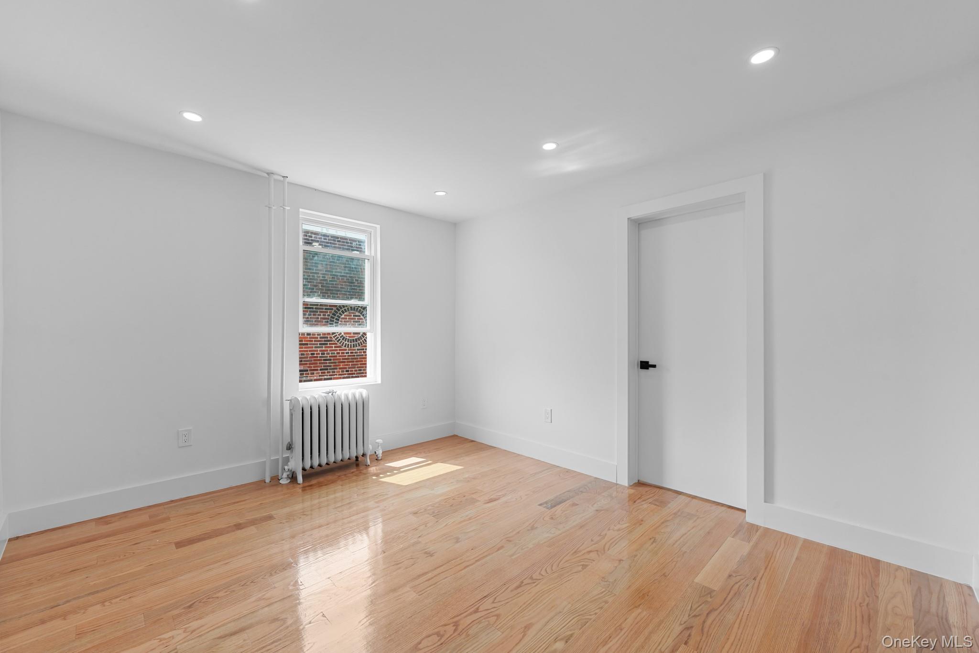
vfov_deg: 81.2
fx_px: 381
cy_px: 326
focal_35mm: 14
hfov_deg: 104.3
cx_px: 490
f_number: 10
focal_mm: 14
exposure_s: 1/13
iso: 200
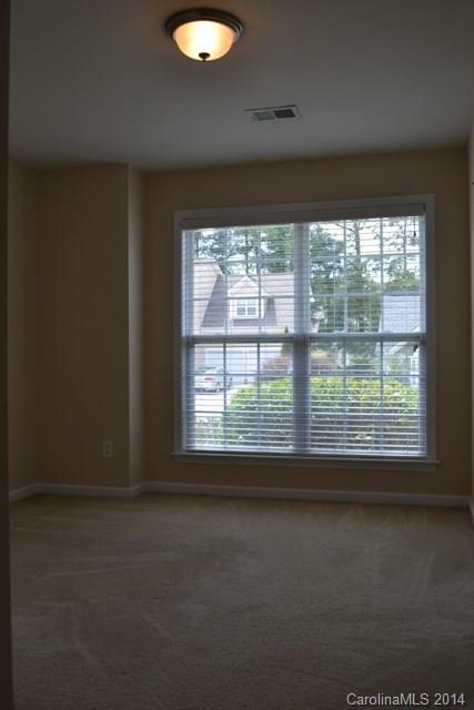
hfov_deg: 40.0
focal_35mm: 33
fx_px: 651
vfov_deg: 57.2
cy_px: 355
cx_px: 237
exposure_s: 1/125
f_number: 5.6
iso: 160
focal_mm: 22
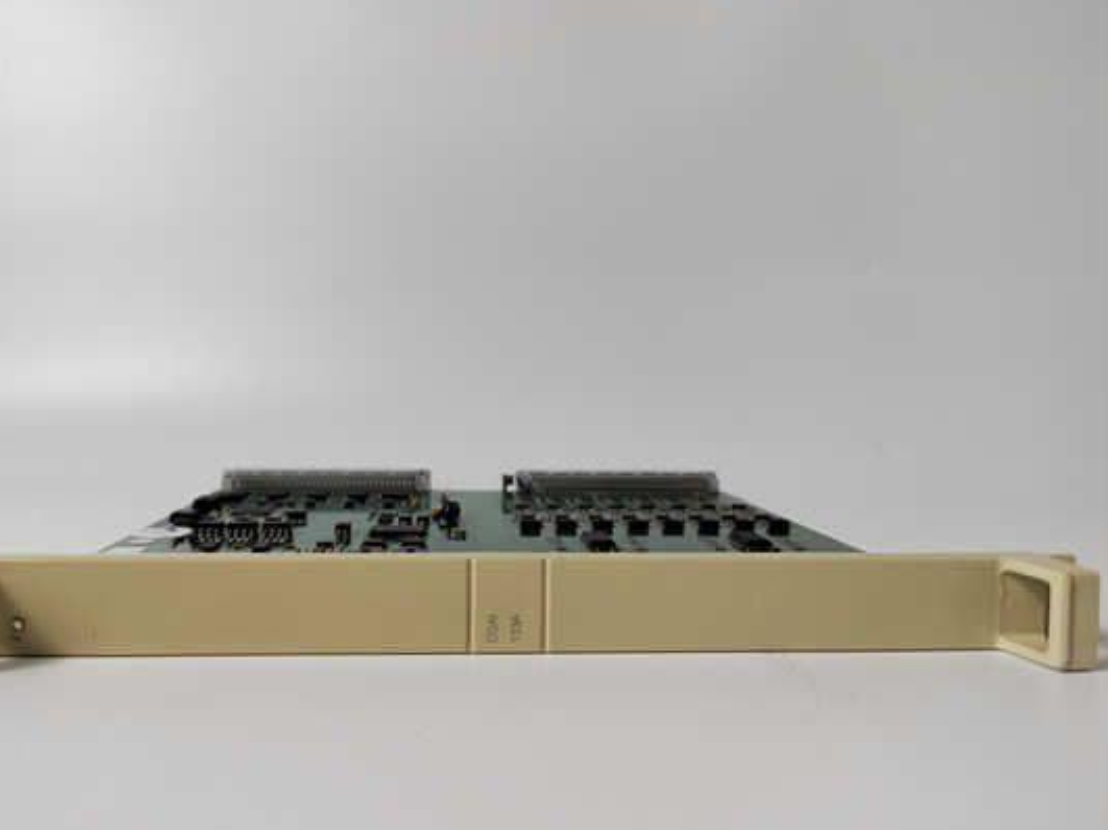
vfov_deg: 53.0
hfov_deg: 67.1
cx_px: 490
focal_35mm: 26
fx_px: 832
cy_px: 411
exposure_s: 1/120
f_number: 1.9
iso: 434
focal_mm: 5.52
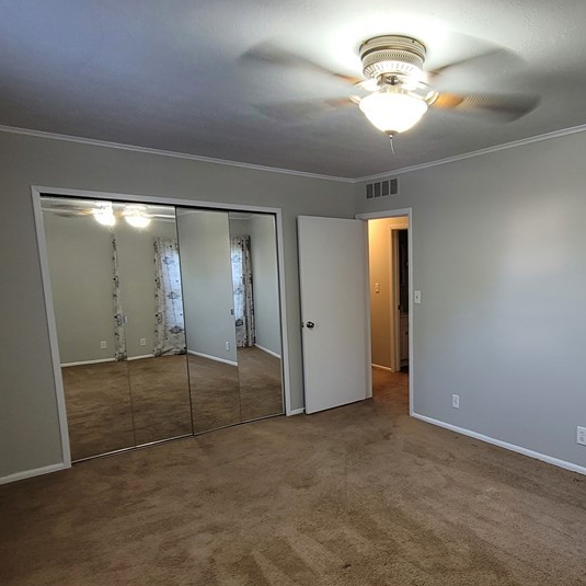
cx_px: 407
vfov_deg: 69.2
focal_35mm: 22
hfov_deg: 67.0
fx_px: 421
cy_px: 336
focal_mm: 2.2
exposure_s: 1/40
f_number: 2.2
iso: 320
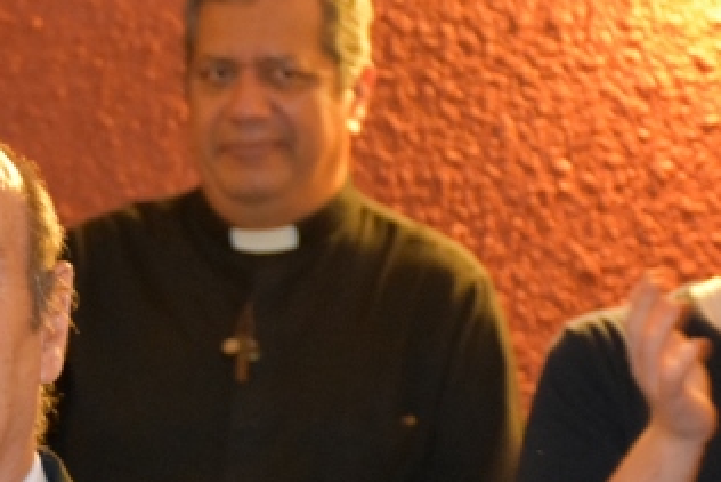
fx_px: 5069
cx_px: -324
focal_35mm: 253
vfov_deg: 5.4
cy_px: 634
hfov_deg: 8.0
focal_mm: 52
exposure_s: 1/60
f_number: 4.8
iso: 4500
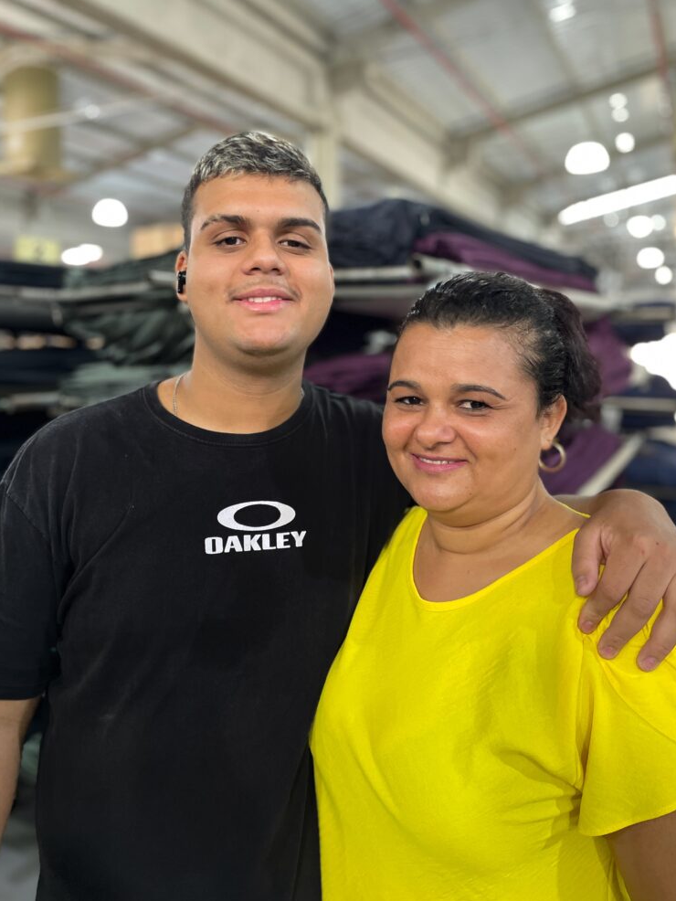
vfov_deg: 65.3
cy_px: 439
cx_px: 348
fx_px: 703
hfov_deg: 51.4
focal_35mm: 27
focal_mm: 4.2
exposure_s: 1/60
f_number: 1.6
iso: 250
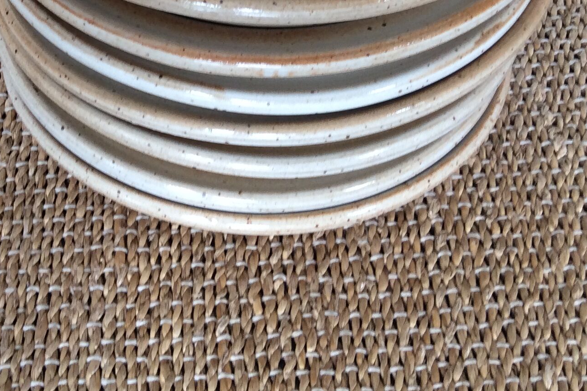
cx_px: 222
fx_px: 1092
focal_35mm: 67
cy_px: 4
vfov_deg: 19.7
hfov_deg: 30.0
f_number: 2.4
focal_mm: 3.3
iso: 40
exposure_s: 1/24
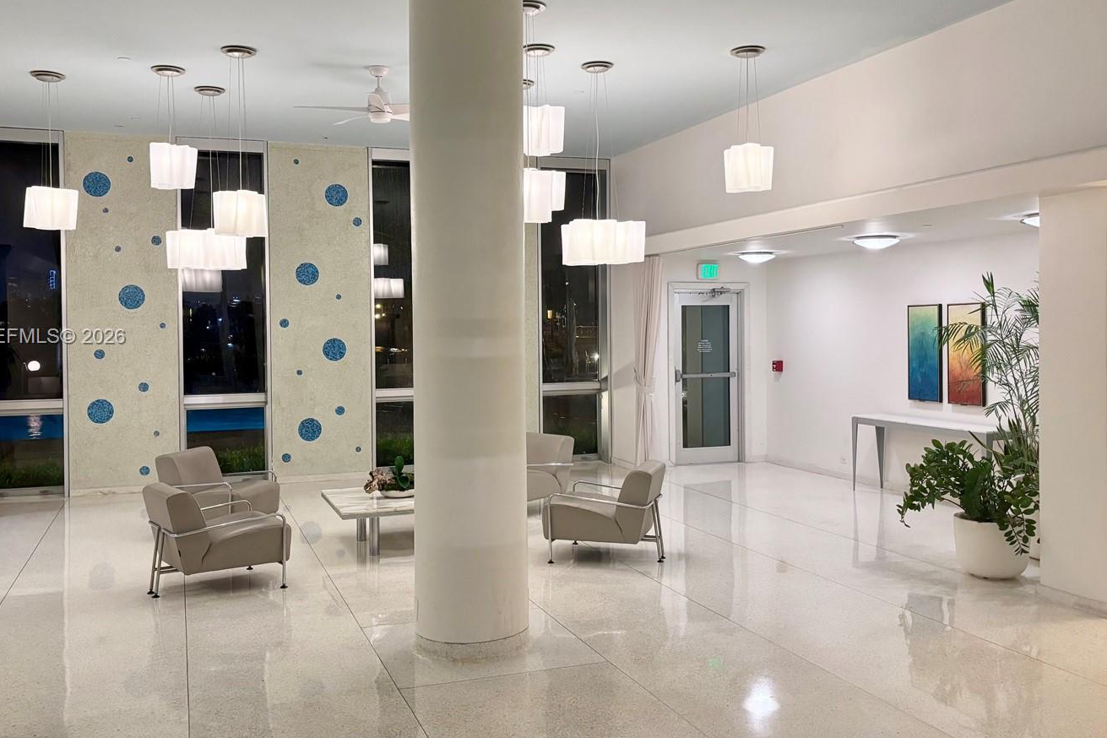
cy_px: 338
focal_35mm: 33
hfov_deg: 57.2
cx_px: 538
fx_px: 1015
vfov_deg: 39.9
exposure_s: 1/60
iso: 250
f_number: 1.6
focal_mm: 5.96
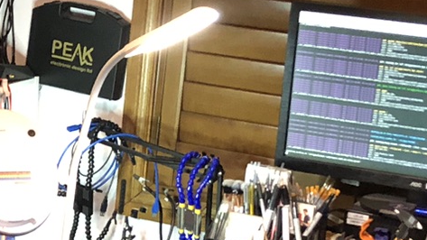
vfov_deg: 9.1
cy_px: 266
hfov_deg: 15.8
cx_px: -34
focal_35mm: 132
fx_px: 1494
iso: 100
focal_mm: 3.99
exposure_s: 1/8
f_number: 1.8
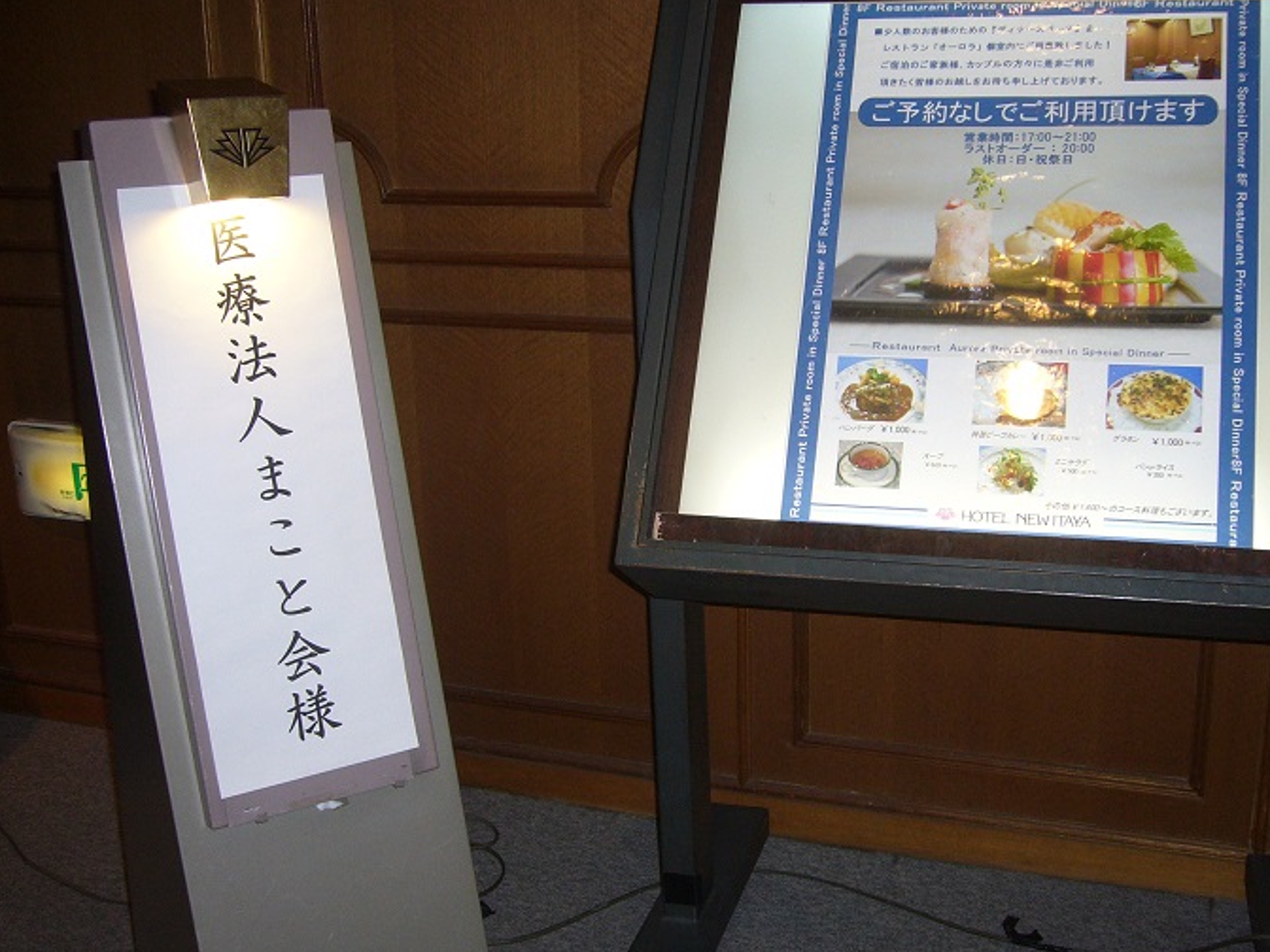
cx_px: 673
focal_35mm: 40
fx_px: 1468
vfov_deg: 35.9
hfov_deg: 46.8
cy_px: 450
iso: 125
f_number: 2.8
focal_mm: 5.8
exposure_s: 1/60
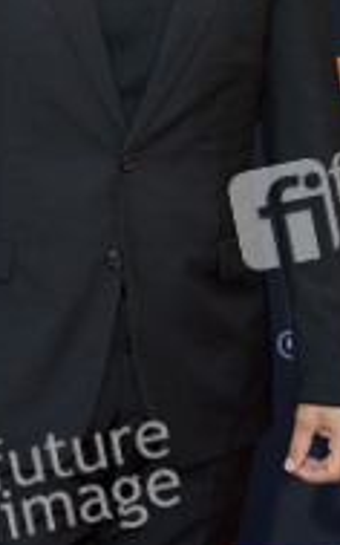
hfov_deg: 7.2
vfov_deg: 11.4
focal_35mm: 183
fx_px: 2715
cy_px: 58
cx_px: 115
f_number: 7.1
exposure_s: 1/250
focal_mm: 85
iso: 640
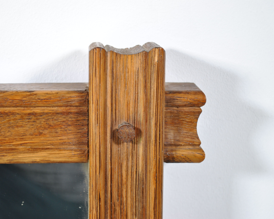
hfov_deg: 20.5
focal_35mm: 94
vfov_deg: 16.4
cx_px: 118
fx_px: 759
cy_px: 111
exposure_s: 1/25
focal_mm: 55
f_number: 5.6
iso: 200
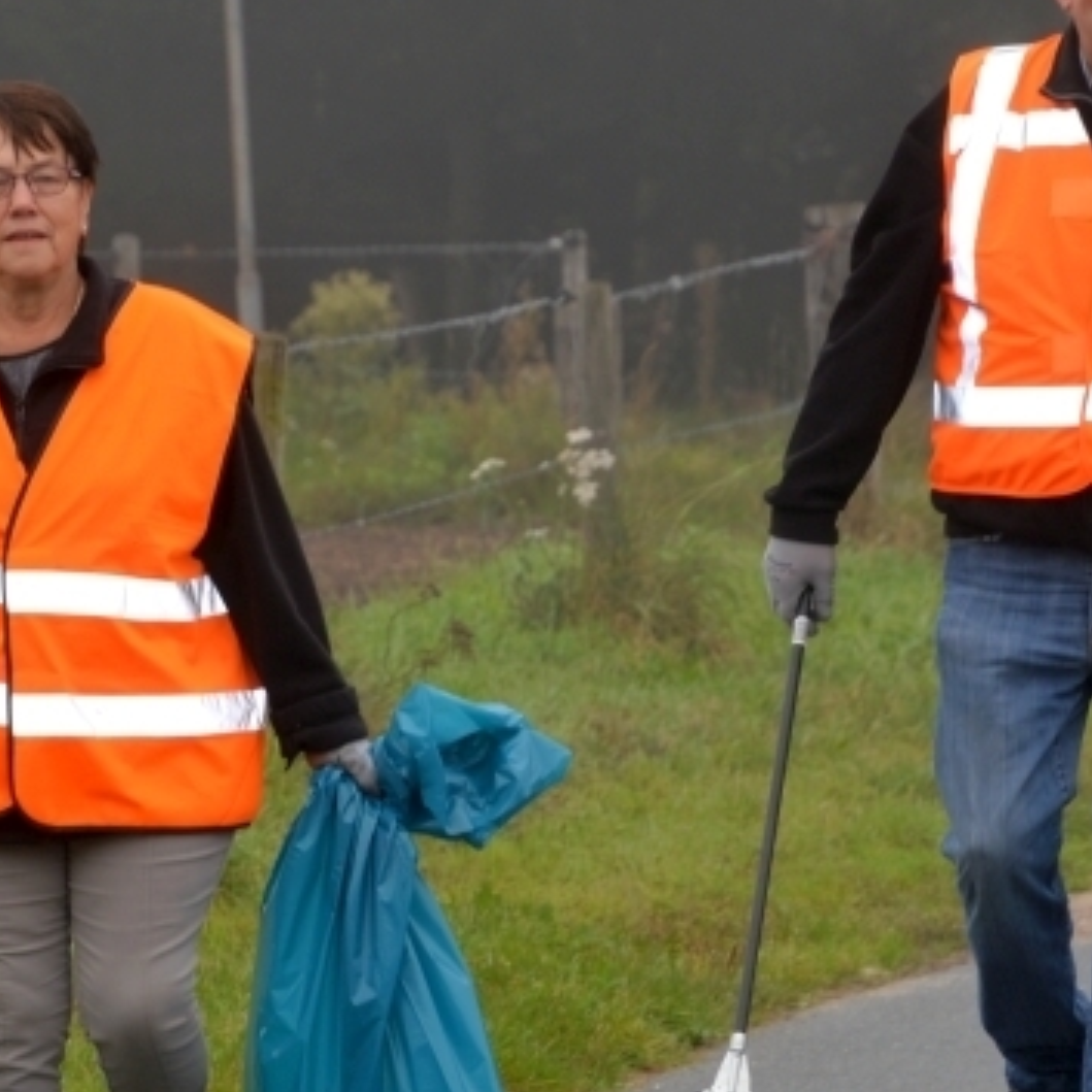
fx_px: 15635
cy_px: 551
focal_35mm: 438
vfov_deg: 4.0
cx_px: 411
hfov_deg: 4.0
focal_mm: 135
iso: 100
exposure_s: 1/125
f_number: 6
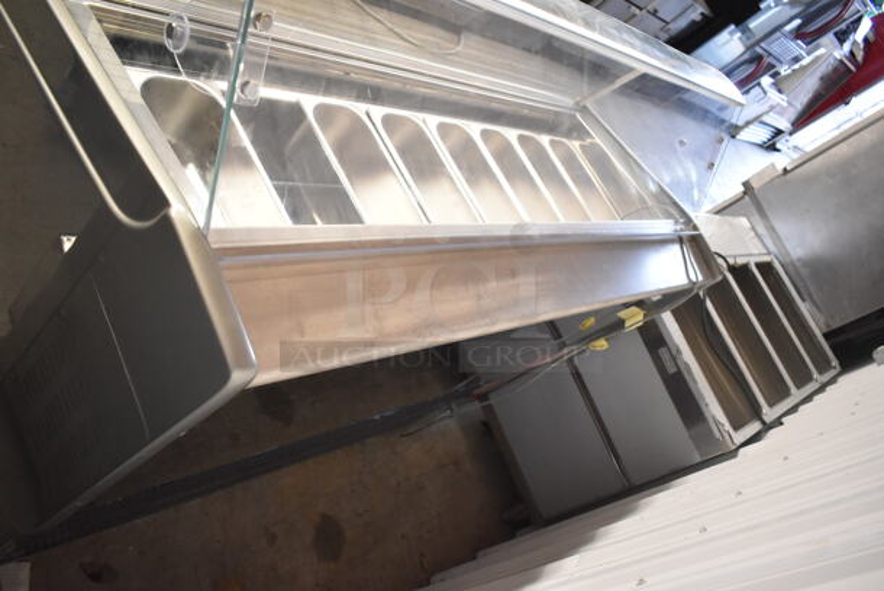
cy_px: 296
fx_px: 737
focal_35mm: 30
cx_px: 442
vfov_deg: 43.7
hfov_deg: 61.9
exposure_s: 1/125
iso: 2000
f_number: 3.8
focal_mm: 20
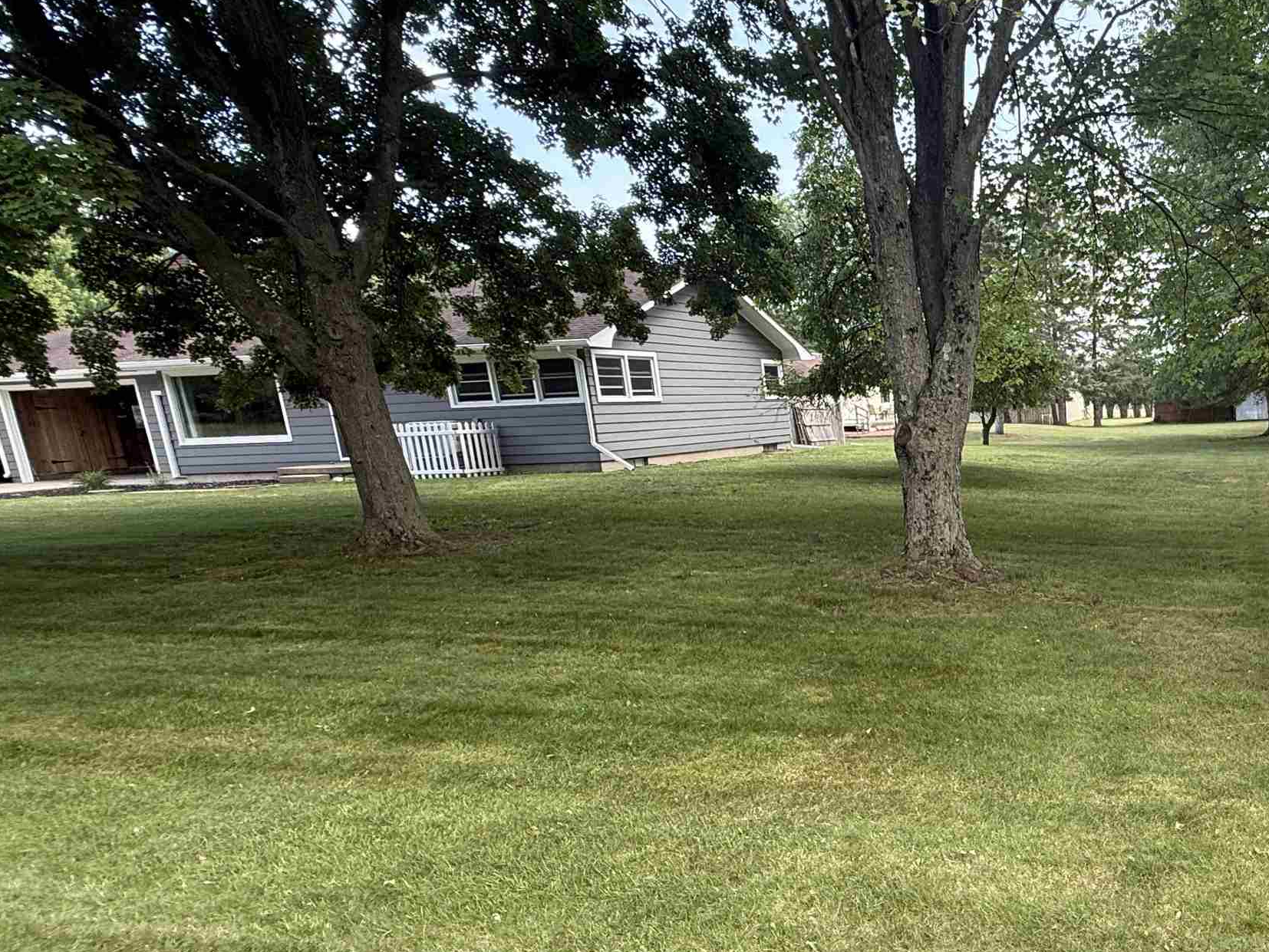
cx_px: 1127
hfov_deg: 58.2
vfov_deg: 52.4
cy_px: 605
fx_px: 953
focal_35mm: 26
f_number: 2.2
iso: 64
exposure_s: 1/167
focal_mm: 2.22
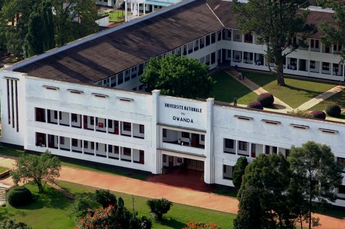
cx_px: 172
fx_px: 1507
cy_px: 114
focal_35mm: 158
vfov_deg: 8.7
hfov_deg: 13.1
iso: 500
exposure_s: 1/250
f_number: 8
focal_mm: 105
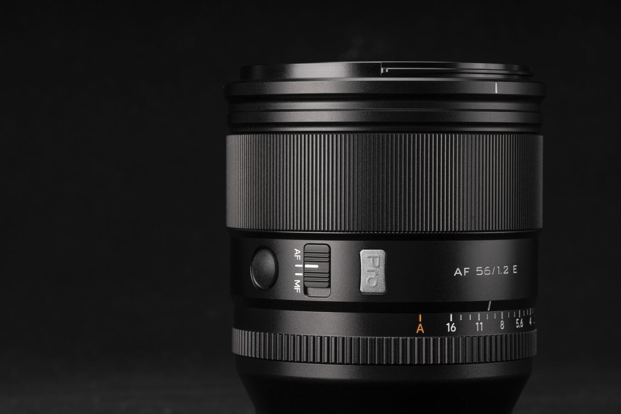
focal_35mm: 105
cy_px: 207
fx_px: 1811
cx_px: 310
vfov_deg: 13.0
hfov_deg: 19.5
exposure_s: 1/200
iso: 100
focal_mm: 105
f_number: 16
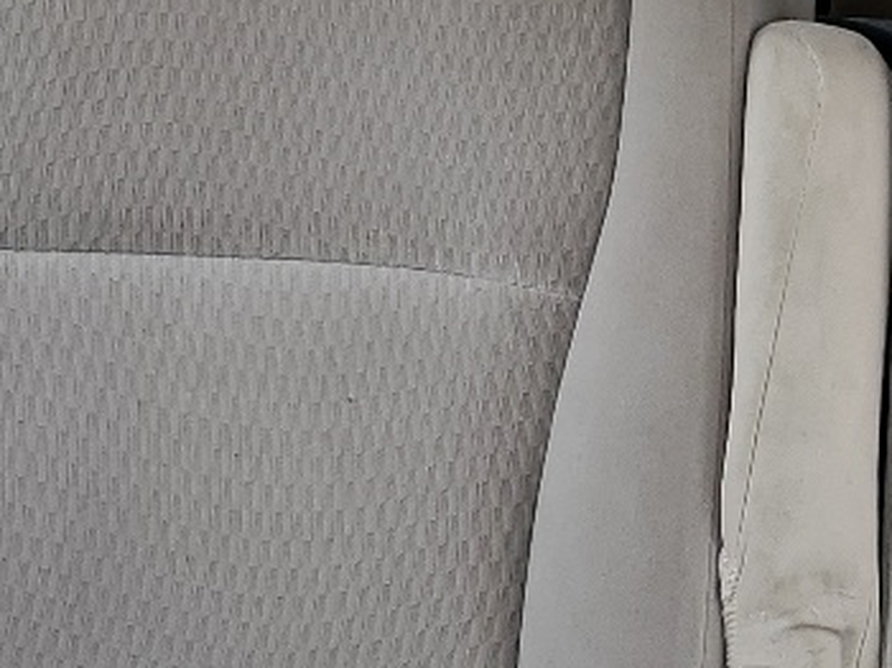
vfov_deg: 12.4
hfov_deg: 15.7
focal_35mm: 119
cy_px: 301
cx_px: 1170
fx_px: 3064
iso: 50
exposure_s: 1/60.2
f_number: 1.5
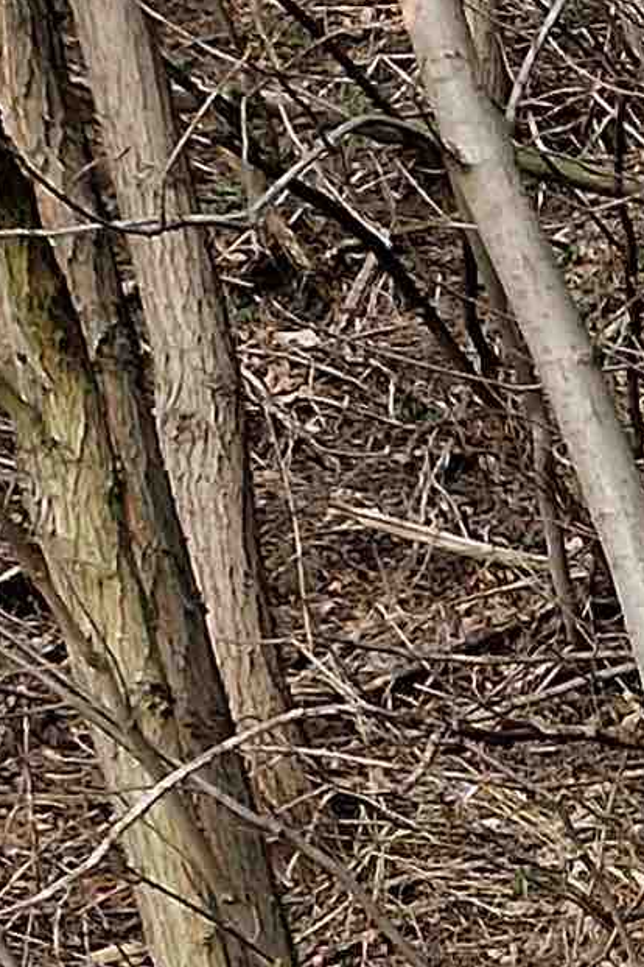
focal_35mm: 154
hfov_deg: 6.5
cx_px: 2879
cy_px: 1884
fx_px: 4132
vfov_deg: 12.0
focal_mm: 5.4
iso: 50
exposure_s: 1/182
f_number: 1.8
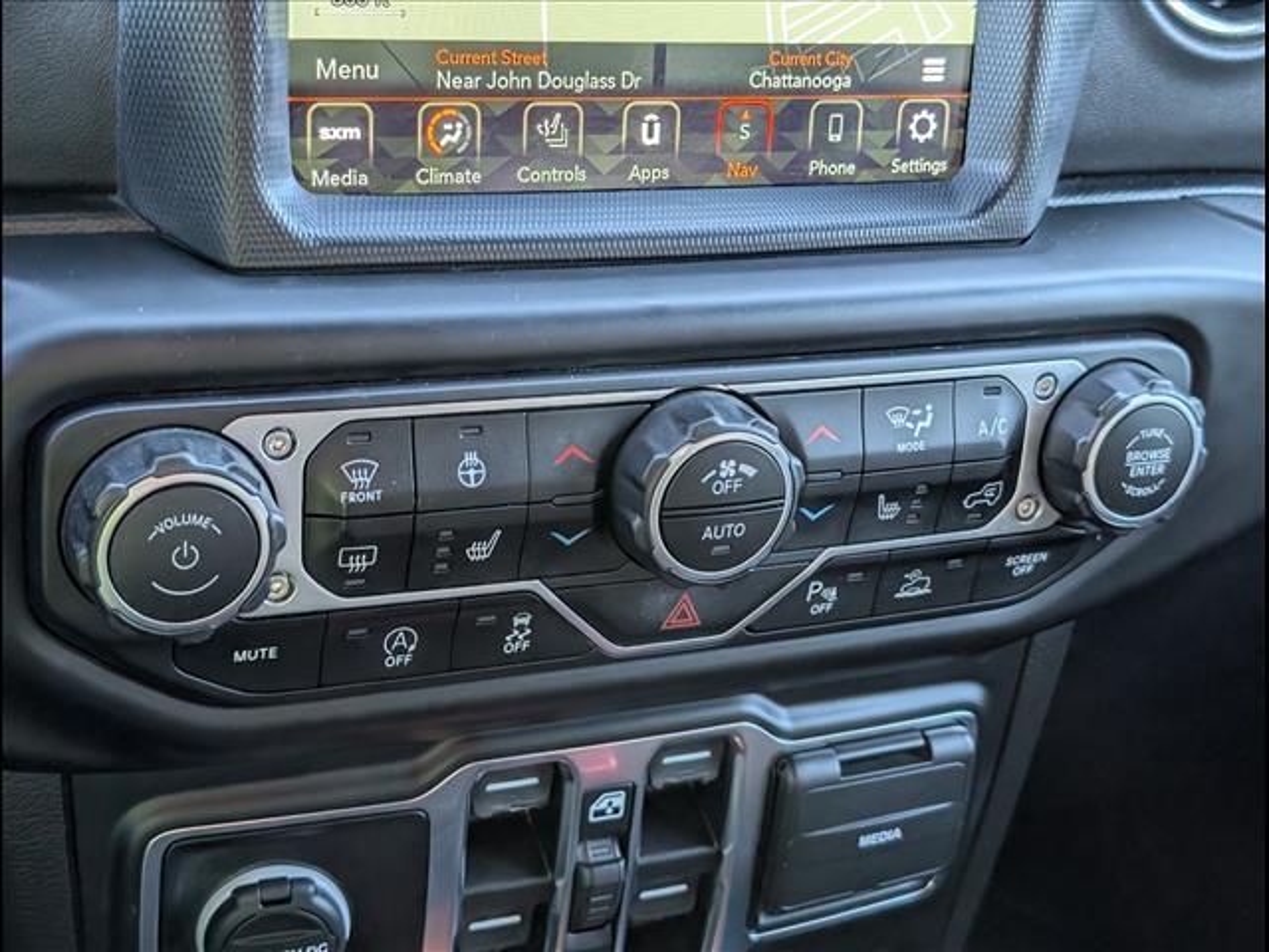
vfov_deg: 29.7
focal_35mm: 49
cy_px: 476
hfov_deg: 38.9
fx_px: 1796
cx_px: 634
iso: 129
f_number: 1.68
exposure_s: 1/139
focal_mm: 6.9
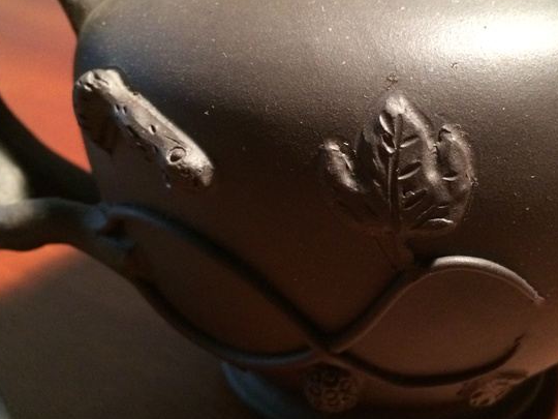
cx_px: 334
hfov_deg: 38.0
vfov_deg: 29.1
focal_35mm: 50
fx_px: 806
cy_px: 199
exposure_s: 1/15
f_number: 2.2
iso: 400
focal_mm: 4.12
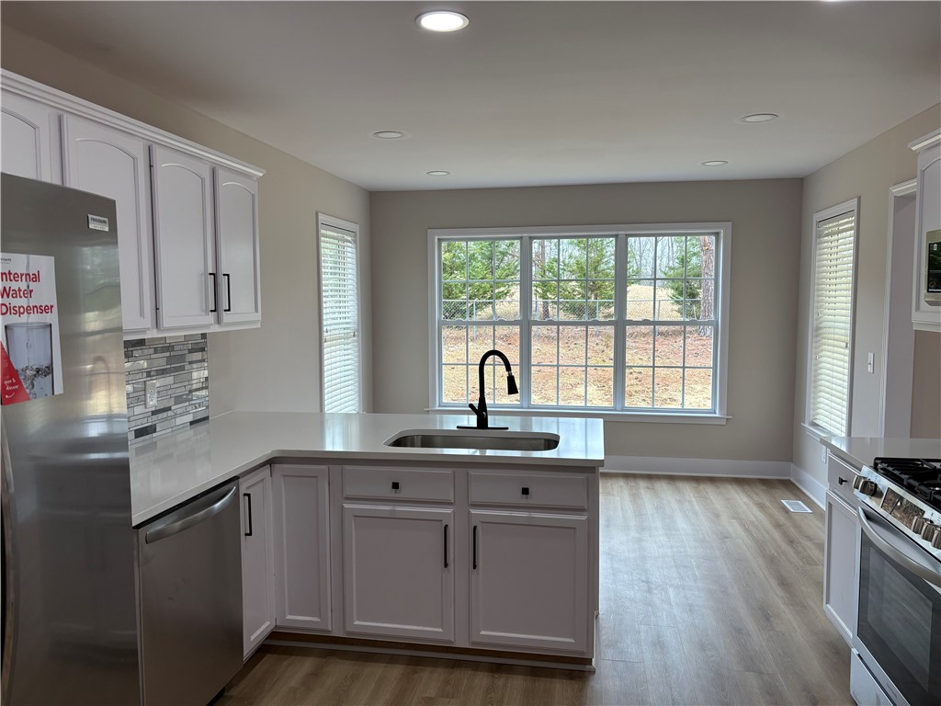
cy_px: 353
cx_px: 470
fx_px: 707
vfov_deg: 53.1
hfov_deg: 67.3
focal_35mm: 26
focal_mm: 5.96
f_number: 1.6
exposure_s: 1/120
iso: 40
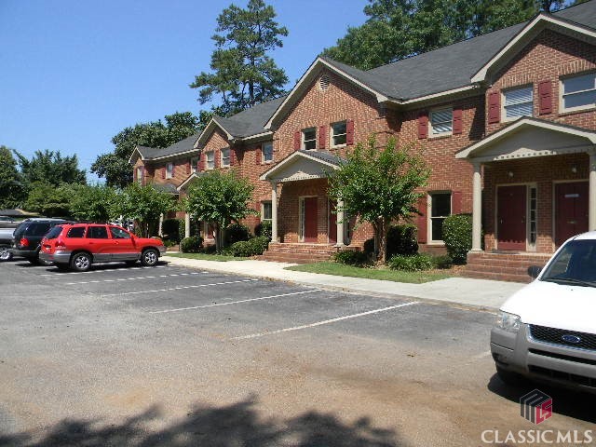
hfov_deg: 63.4
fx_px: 482
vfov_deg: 49.7
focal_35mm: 28
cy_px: 224
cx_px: 298
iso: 80
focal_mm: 5
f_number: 3.5
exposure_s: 1/761
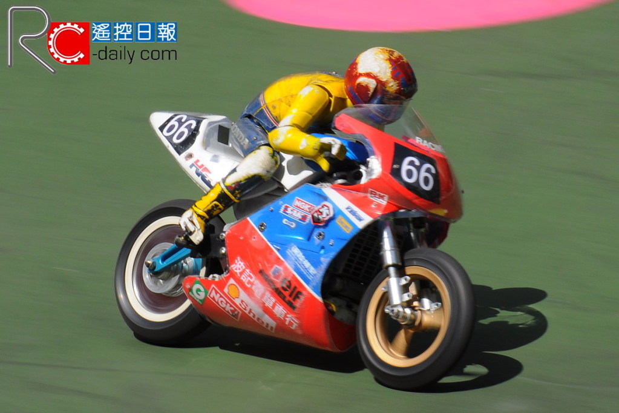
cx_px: 310
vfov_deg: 6.3
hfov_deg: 9.5
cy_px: 206
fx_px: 3739
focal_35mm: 218
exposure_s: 1/200
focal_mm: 145
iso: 200
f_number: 18
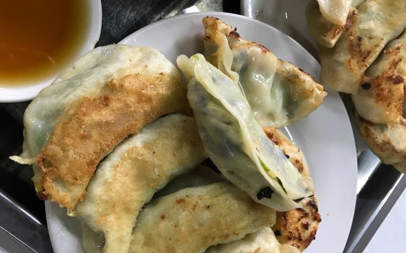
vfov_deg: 41.6
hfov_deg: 62.9
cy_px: 152
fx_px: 332
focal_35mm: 30
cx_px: 204
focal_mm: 3.99
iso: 40
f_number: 1.8
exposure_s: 1/33
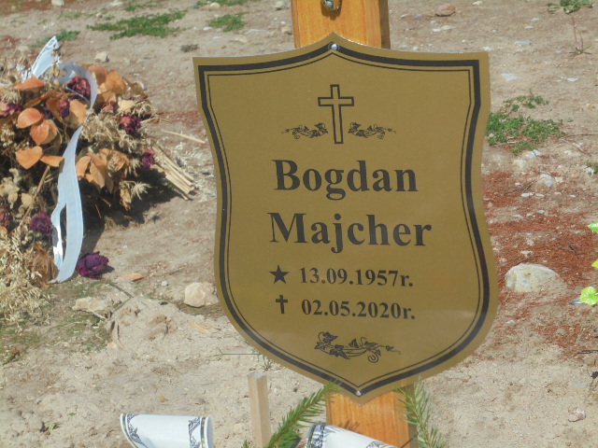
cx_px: 299
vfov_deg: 17.8
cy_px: 224
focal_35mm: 83
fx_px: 1434
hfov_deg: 23.6
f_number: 6.7
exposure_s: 1/500
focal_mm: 14.9
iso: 100
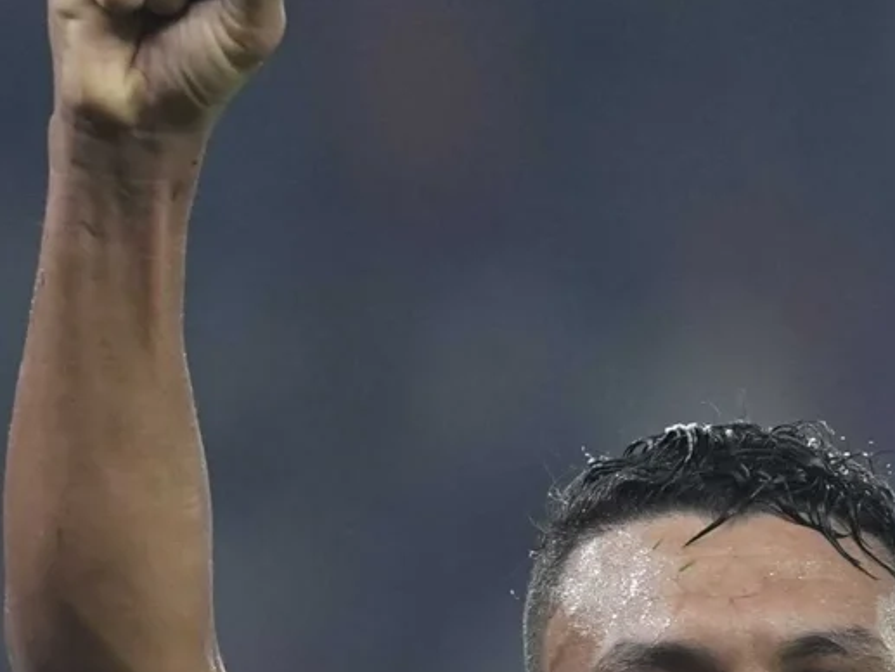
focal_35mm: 1428
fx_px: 36930
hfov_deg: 1.4
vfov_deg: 1.0
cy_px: 1255
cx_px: 637
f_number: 2.8
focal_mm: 300
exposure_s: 1/1600
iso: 2000
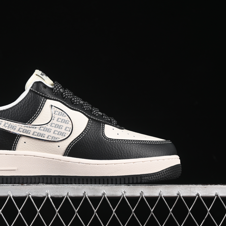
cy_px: 113
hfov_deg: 18.0
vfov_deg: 18.1
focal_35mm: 96
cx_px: 64
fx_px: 709
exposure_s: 1/60
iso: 160
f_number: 7.1
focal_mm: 50
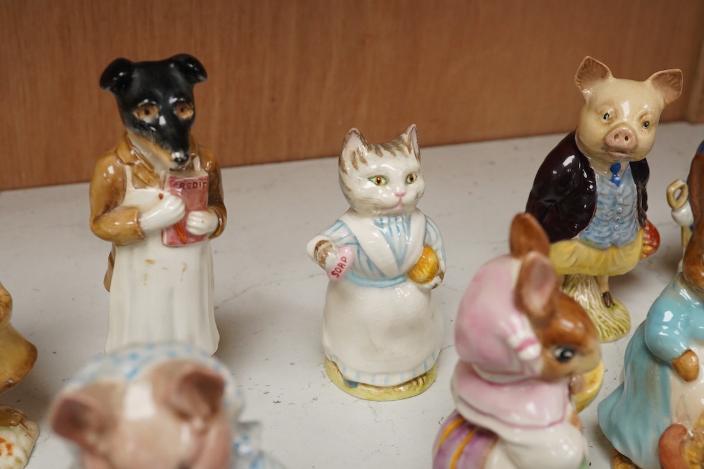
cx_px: 352
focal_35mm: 45
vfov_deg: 29.9
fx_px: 880
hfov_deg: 43.6
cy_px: 234
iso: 2500
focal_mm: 30
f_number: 13
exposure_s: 1/160
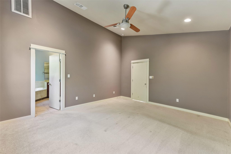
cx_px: 116
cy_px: 77
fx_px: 96
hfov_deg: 100.4
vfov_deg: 77.3
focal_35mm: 15
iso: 400
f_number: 8
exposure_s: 1/6
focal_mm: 15
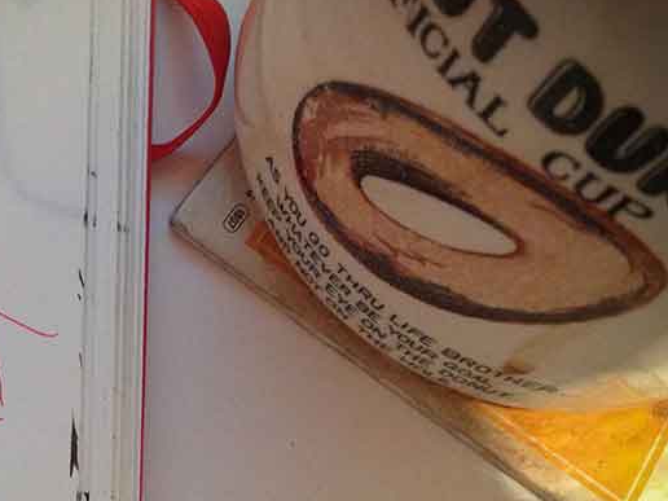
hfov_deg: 31.2
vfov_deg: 24.0
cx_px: 175
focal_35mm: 61
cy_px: 304
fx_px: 1177
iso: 400
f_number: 2.4
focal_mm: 4.28
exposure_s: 1/15
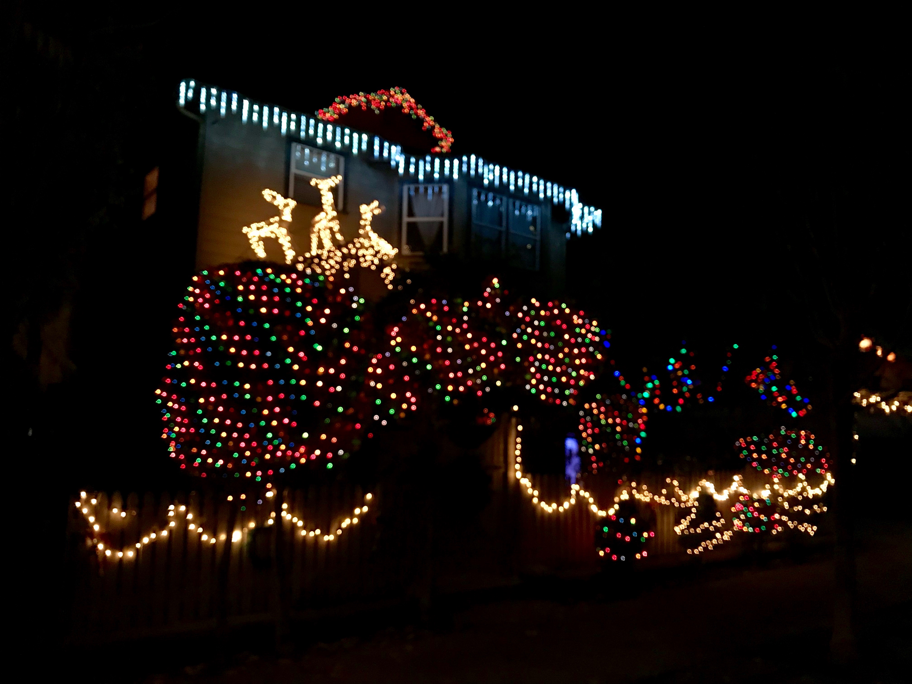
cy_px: 342
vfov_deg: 49.7
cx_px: 456
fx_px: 738
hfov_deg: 63.4
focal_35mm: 28
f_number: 1.8
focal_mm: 3.99
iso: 80
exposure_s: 1/15
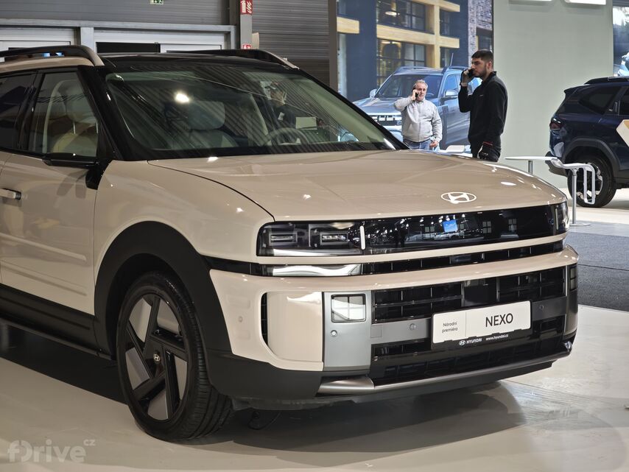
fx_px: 1272
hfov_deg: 27.8
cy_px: 236
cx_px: 314
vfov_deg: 21.0
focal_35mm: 70
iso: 250
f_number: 1.8
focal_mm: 11.5
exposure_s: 1/100
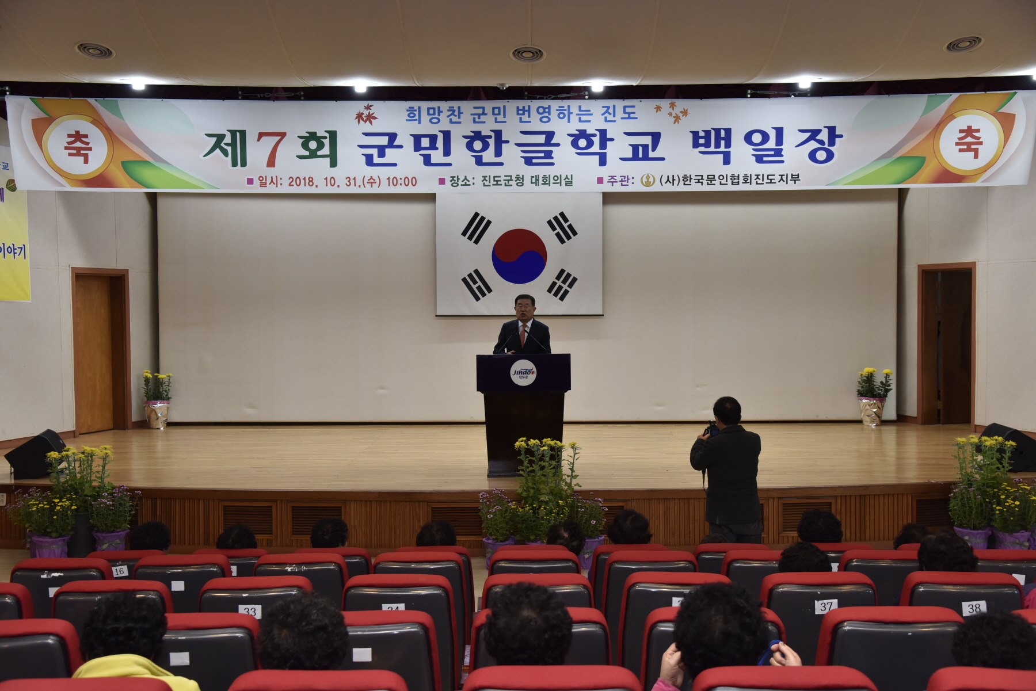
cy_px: 346
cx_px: 518
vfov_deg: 35.1
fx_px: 1094
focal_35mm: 38
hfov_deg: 50.7
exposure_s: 1/125
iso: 800
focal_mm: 38
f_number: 5
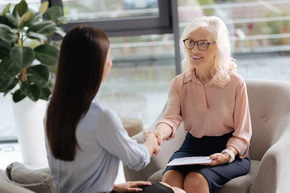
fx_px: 685
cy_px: 96
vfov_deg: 16.1
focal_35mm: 85
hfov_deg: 23.9
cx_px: 145
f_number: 2.5
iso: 250
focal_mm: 85
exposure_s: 1/160
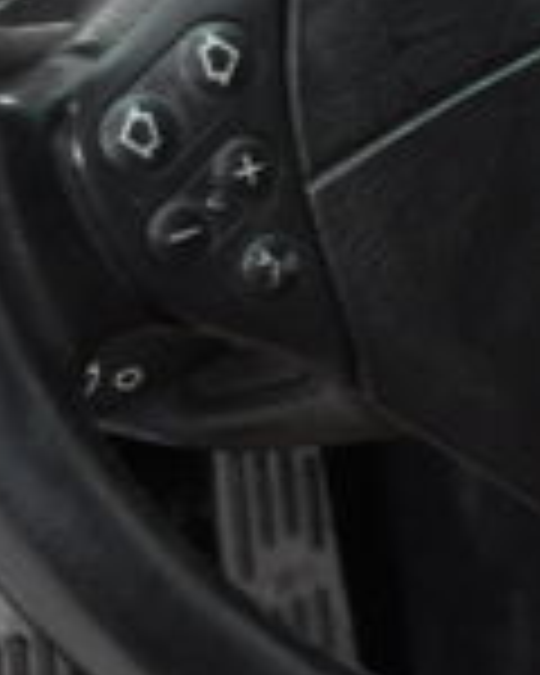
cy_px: -74
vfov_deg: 10.3
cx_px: 1035
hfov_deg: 8.0
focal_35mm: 186
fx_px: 3716
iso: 1000
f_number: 4.2
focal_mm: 31
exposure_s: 1/30
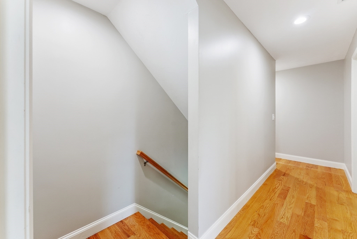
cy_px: 120
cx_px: 178
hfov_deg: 104.2
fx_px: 139
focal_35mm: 14
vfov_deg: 81.3
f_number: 8
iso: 320
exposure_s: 1/1.67
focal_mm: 14
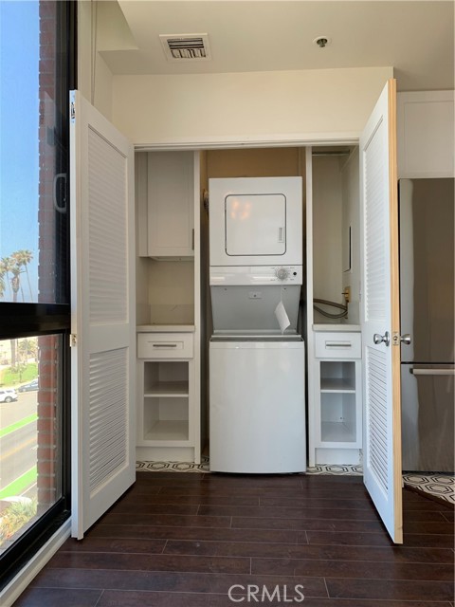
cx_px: 228
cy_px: 304
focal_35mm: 26
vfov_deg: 67.3
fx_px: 456
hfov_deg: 53.1
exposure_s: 1/121
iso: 32
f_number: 1.8
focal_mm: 4.25
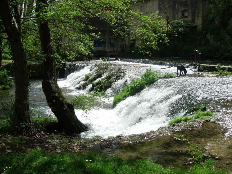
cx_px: 116
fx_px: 255
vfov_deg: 37.7
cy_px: 87
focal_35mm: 38
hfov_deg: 49.0
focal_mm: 7.8
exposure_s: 1/497
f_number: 4.8
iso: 64
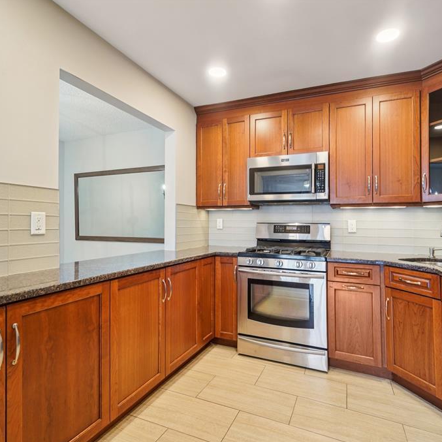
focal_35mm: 18
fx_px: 260
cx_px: 237
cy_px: 221
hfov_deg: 80.6
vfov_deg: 80.7
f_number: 8
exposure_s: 1/4
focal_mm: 14
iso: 400
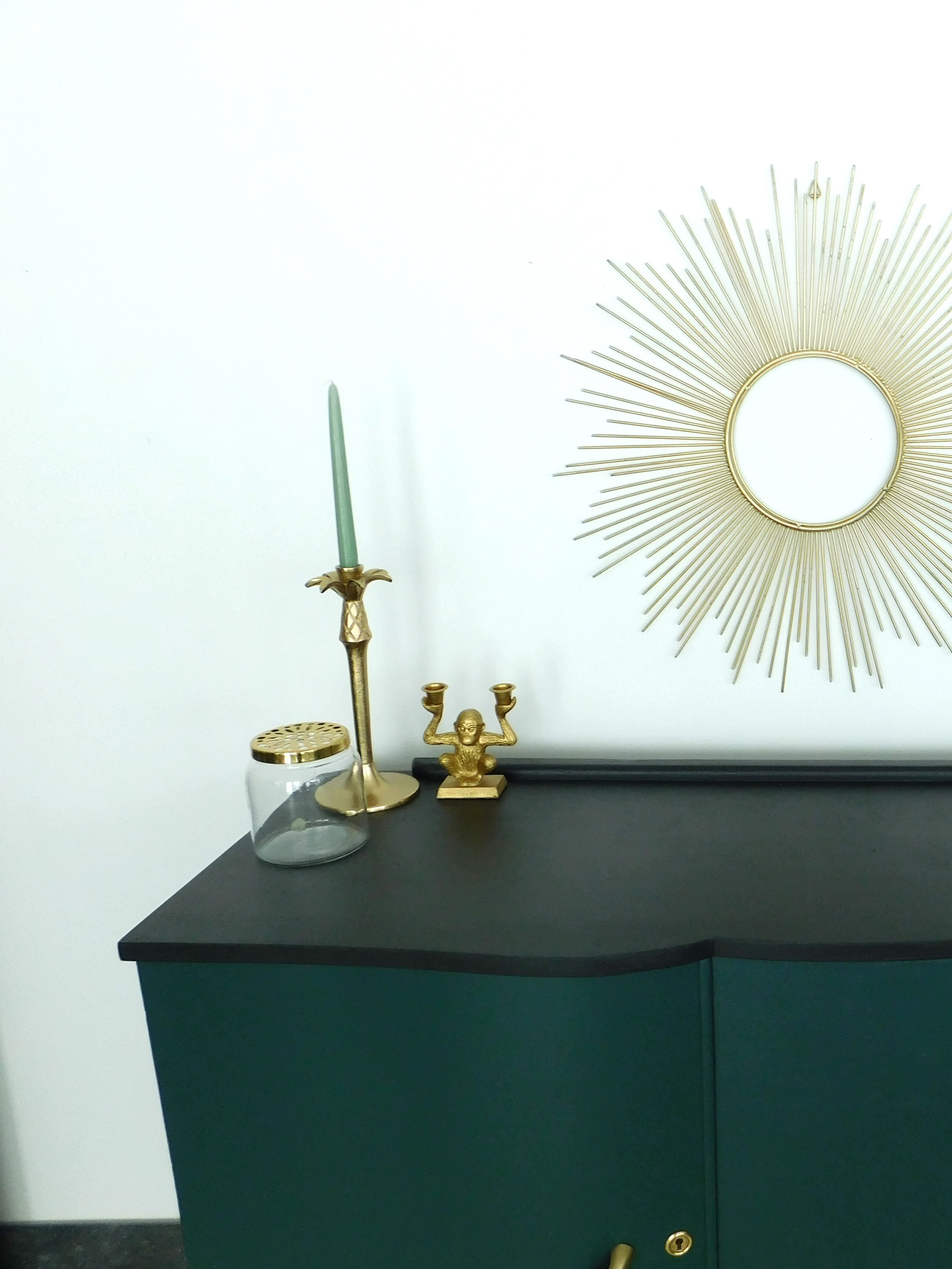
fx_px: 1137
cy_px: 640
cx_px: 837
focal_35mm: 31
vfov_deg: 58.4
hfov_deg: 42.1
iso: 125
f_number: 3
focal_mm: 4
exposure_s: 1/15
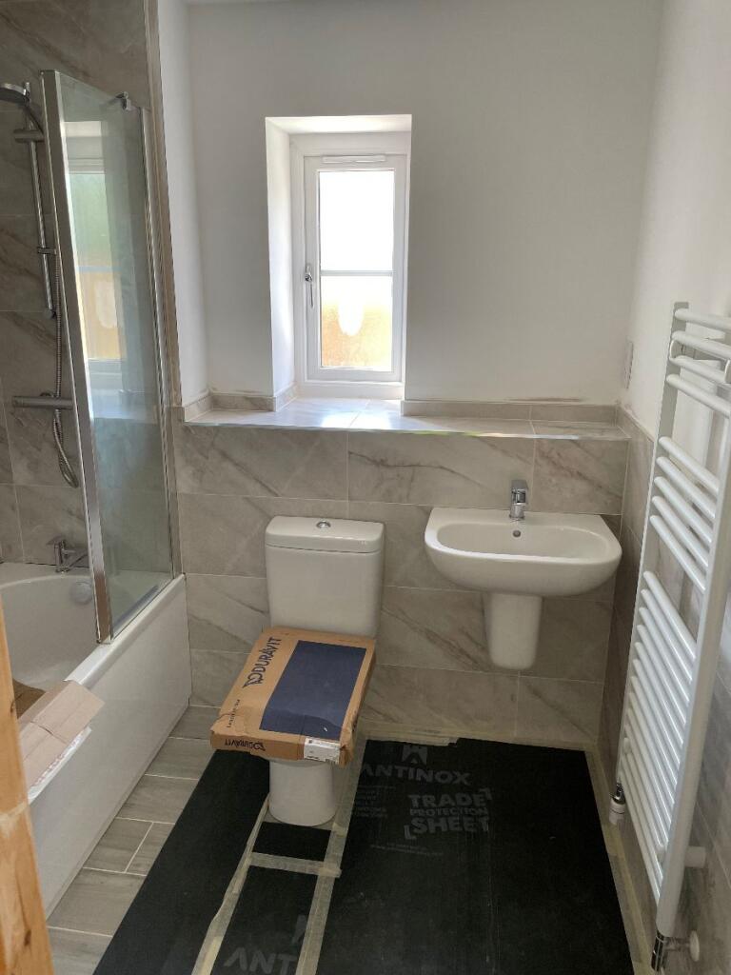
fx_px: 732
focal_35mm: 26
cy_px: 488
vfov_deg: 67.3
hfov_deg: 53.1
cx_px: 366
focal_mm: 4.2
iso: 125
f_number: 1.6
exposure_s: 1/109
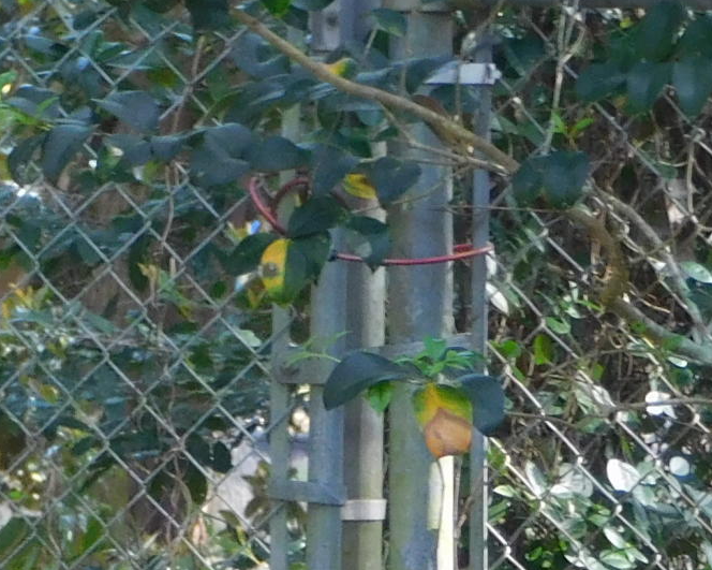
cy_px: 809
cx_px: -817
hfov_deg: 3.2
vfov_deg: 2.6
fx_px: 12452
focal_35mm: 591
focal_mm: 23.7
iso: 200
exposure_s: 1/30
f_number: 5
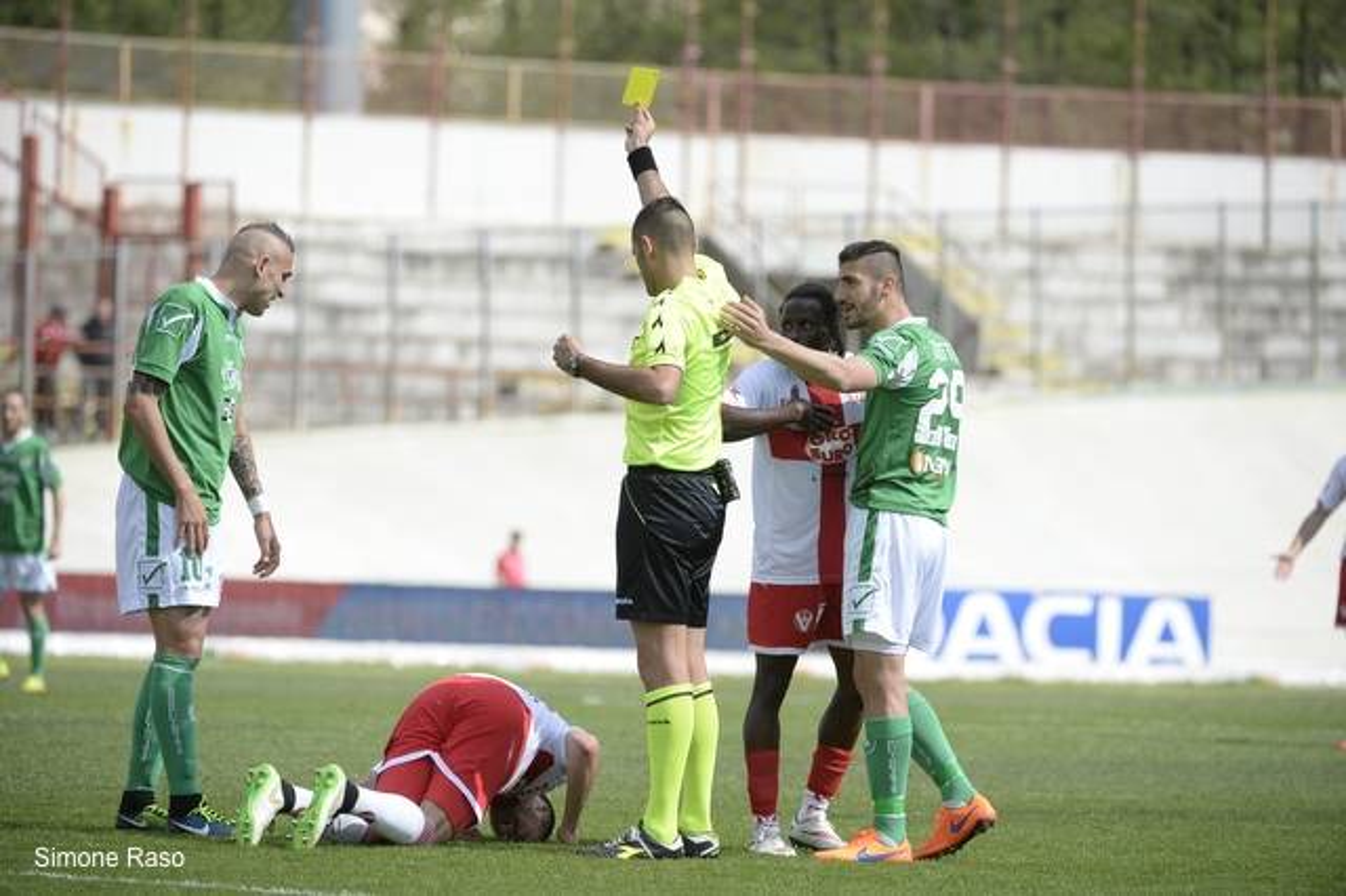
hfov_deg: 7.4
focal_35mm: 280
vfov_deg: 4.9
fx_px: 10463
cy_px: 448
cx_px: 673
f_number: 4
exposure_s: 1/2000
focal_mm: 280
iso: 400
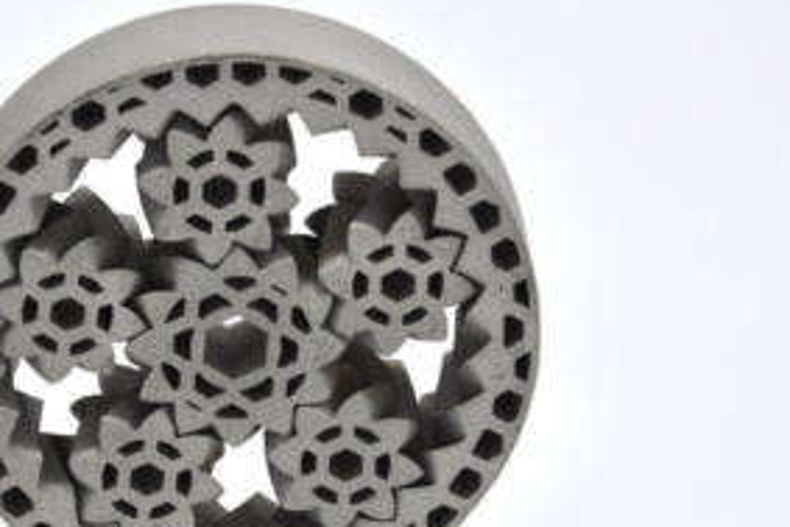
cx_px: 251
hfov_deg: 7.4
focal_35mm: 278
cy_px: 364
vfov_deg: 5.0
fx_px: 6101
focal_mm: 105
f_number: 8
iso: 400
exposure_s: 1/125
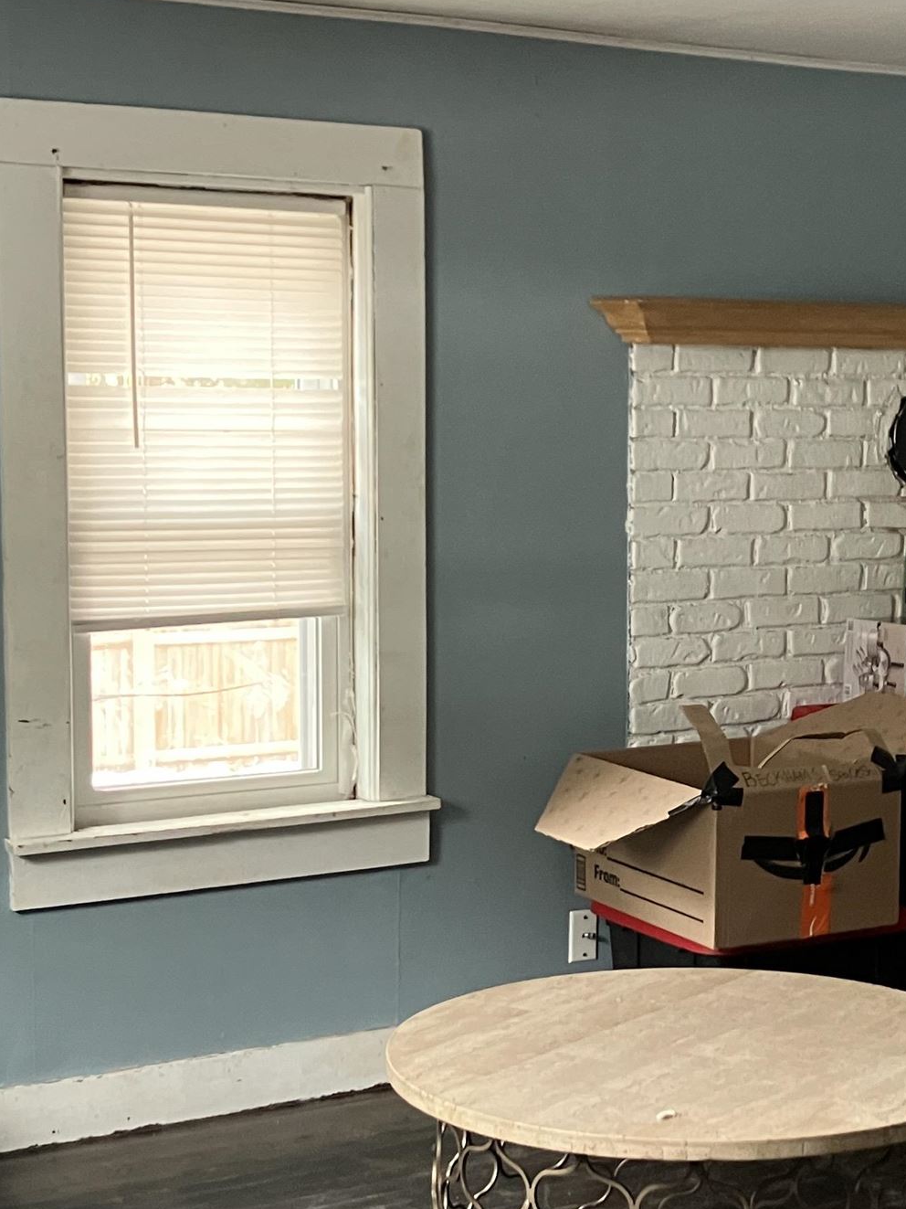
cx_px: 670
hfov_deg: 22.4
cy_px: 694
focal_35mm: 65
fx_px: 2269
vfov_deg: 29.8
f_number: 1.8
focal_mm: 3.99
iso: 250
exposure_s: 1/60
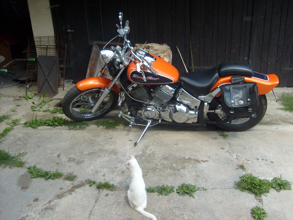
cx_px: 146
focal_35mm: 35
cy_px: 110
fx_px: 296
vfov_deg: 40.7
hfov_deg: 52.6
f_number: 7.1
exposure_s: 1/60
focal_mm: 5.8
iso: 80
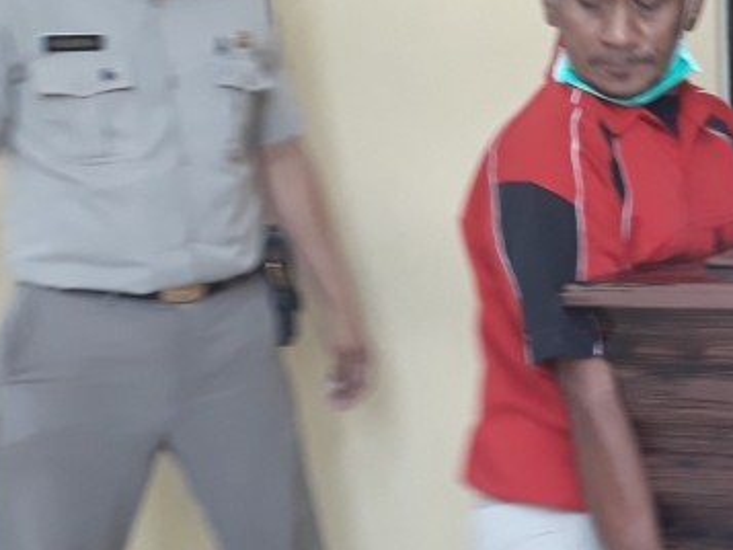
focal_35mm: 78
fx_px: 1652
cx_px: 944
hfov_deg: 22.5
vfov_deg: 18.9
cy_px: 263
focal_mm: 3.71
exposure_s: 1/33
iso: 64
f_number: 1.7
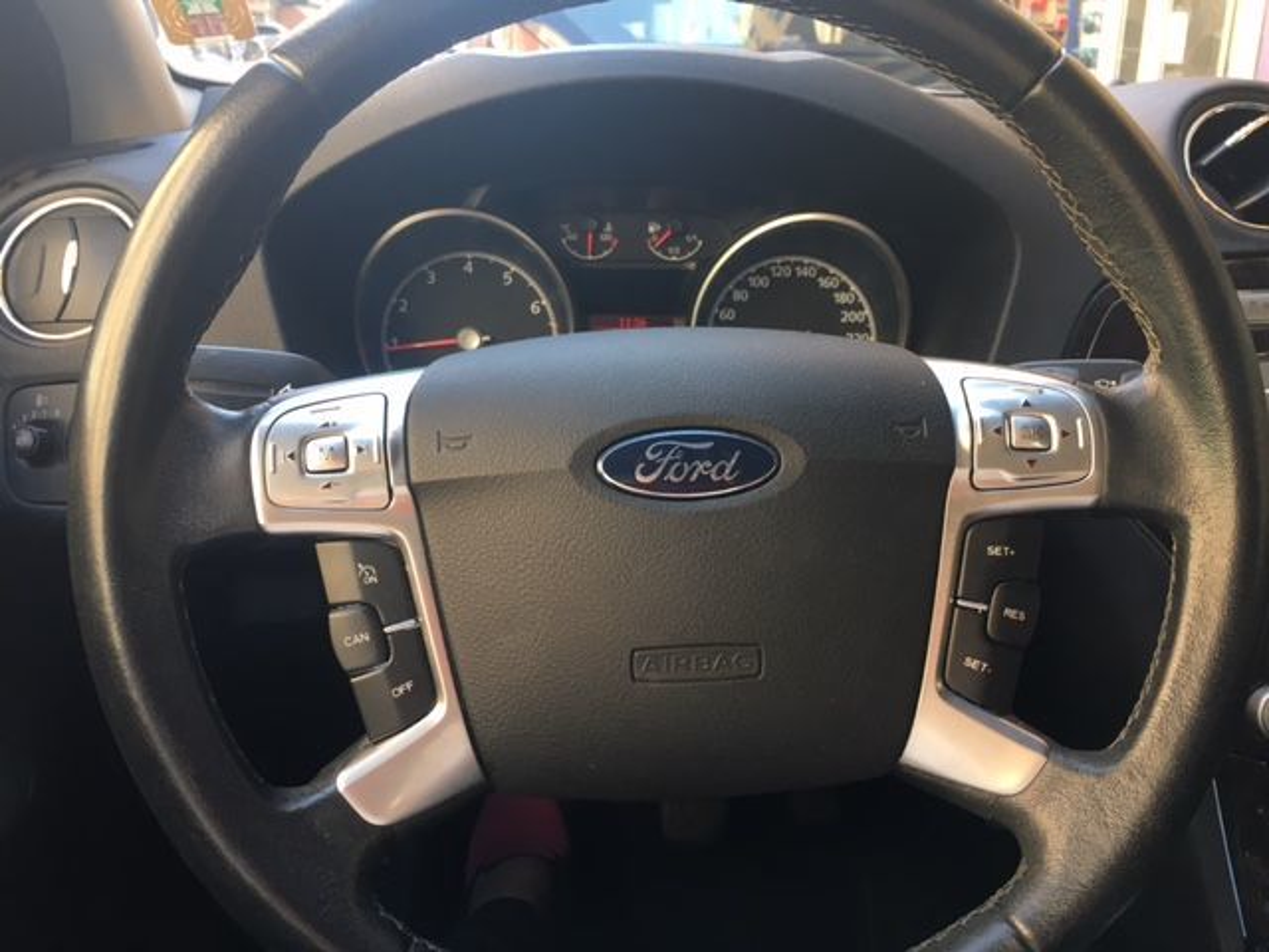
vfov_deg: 48.2
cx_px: 634
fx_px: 1063
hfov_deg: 61.7
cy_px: 476
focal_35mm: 29
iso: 25
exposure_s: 1/30
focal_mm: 4.15
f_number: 2.2
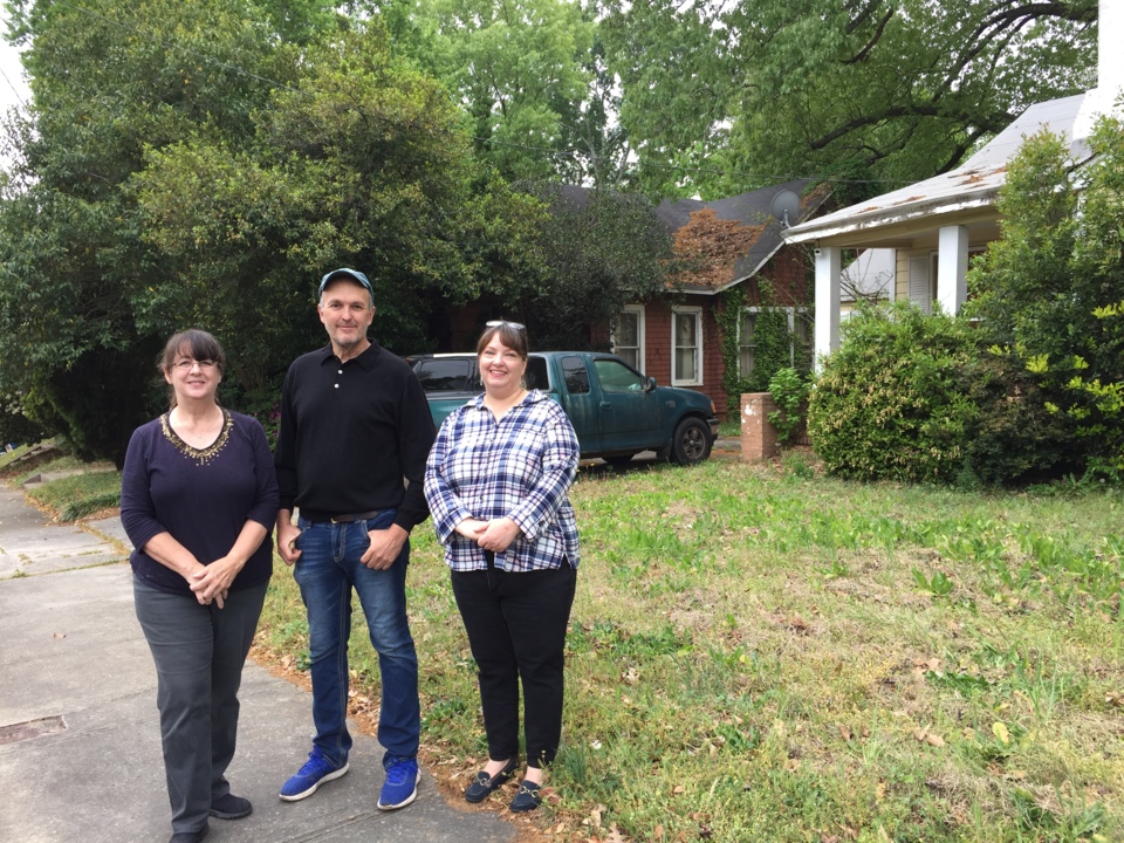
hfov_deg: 61.7
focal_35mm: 29
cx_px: 562
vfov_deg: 48.2
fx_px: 942
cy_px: 422
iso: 32
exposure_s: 1/146
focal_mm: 4.15
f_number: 2.2
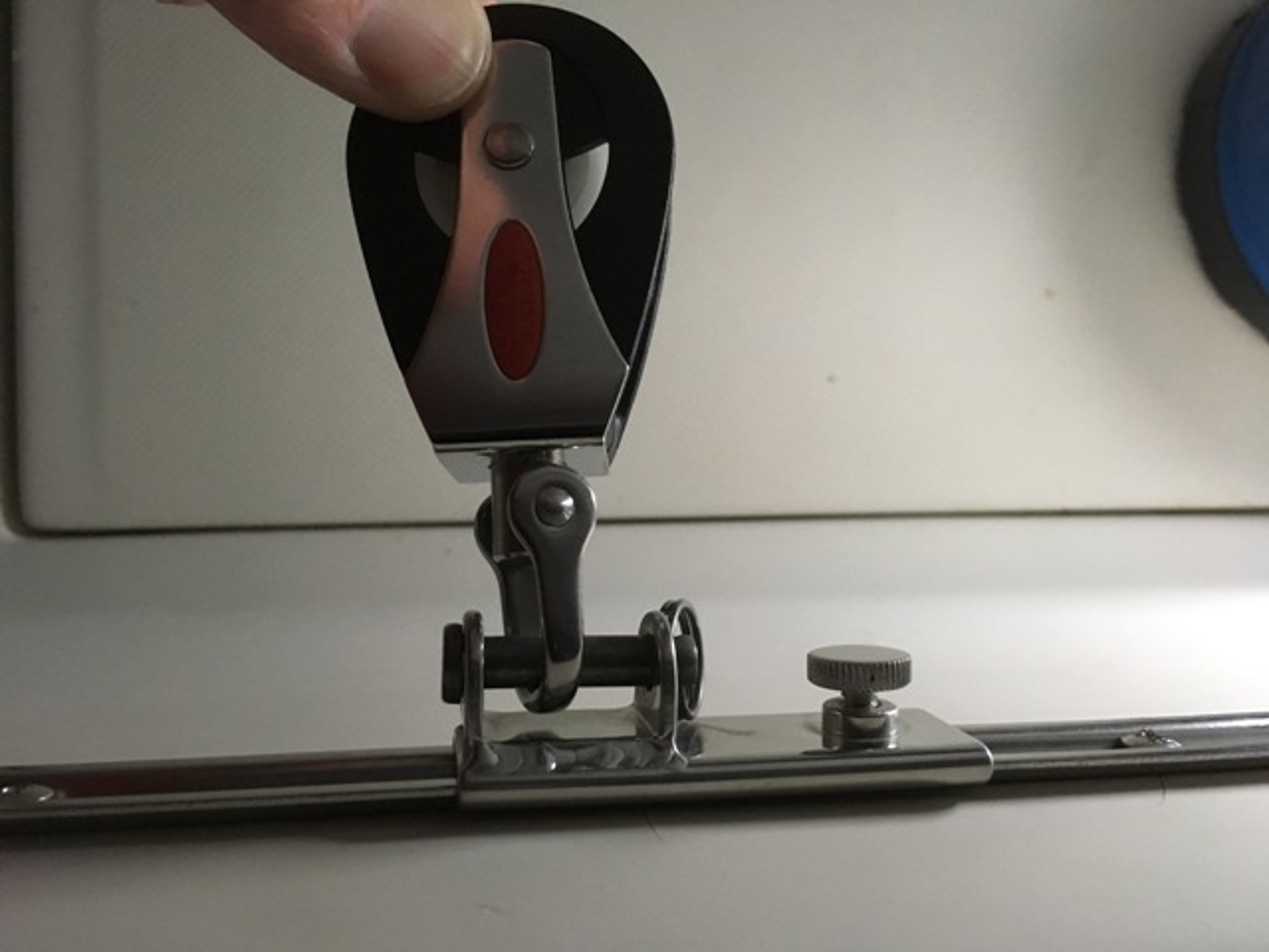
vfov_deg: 48.2
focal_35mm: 29
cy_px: 476
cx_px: 634
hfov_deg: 61.7
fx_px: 1063
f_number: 2.2
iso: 200
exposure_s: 1/24
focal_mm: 4.15
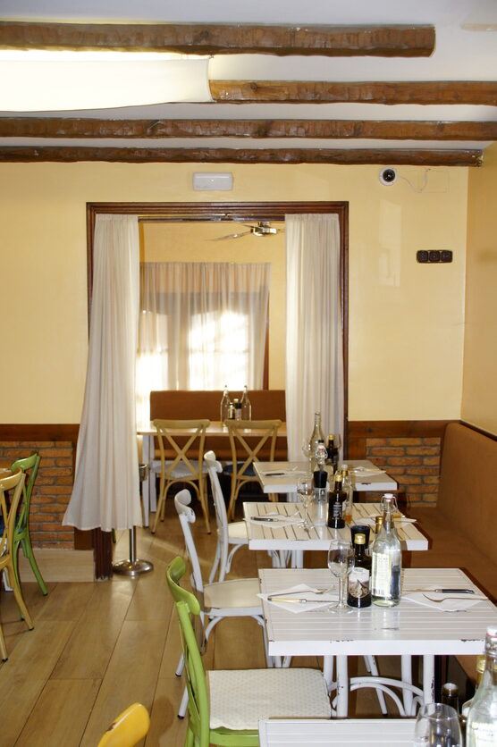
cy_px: 374
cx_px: 248
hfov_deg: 31.8
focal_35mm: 42
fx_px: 871
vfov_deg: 46.4
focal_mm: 28
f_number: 4
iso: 320
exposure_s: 1/80
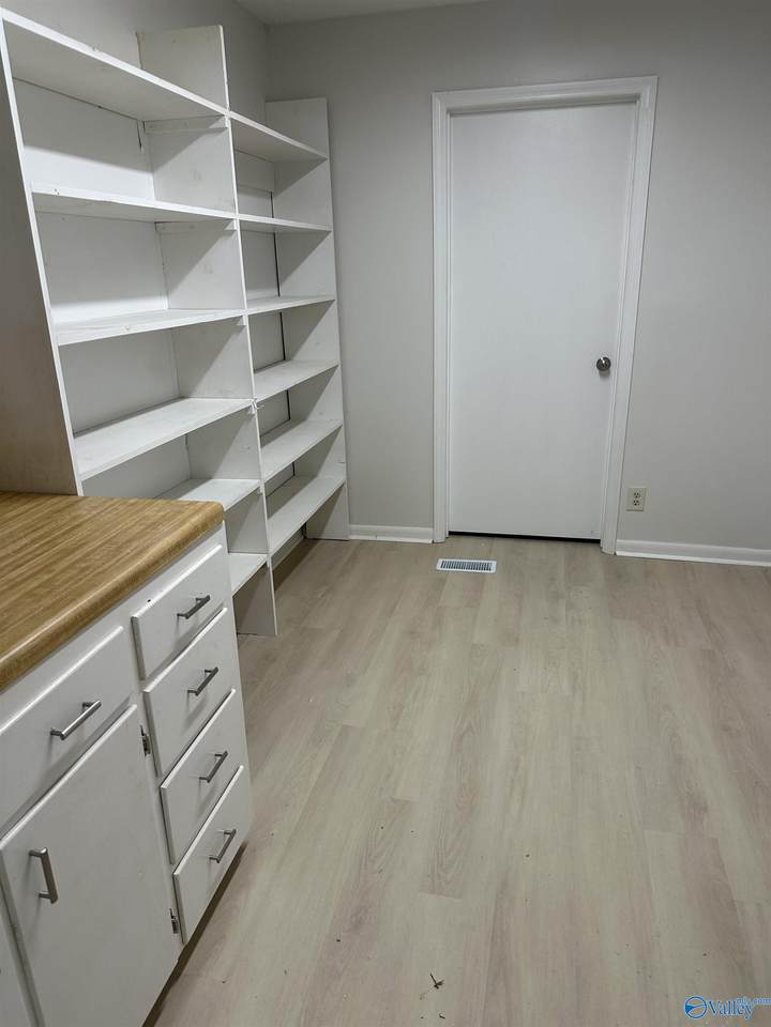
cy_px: 514
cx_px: 386
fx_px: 713
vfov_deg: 71.6
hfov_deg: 56.8
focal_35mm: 24
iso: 125
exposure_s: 1/120
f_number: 1.78
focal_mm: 6.86
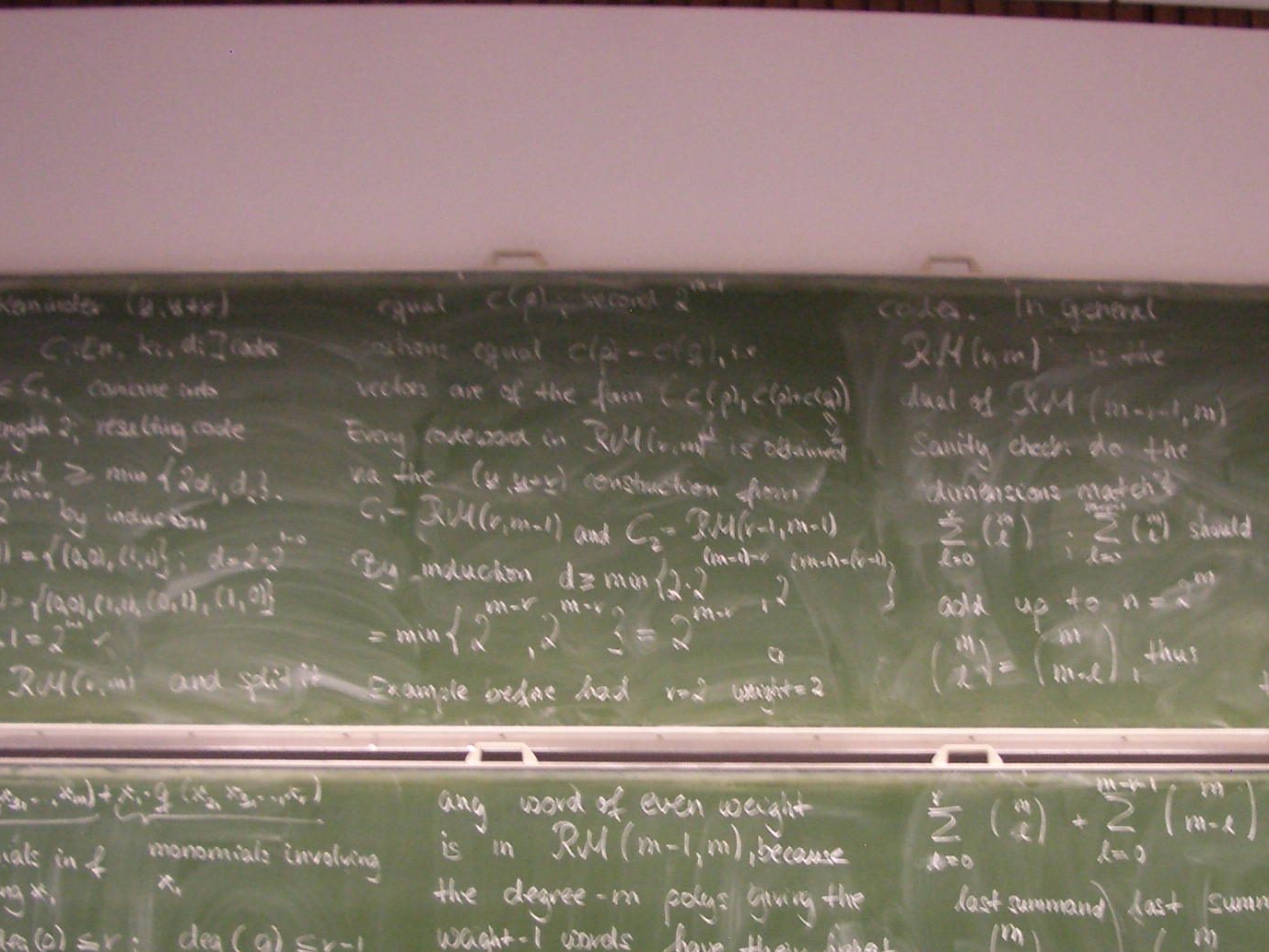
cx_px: 735
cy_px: 619
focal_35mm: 52
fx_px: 1907
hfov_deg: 36.7
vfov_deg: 27.9
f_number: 2.6
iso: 200
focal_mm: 5.8
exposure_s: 1/13
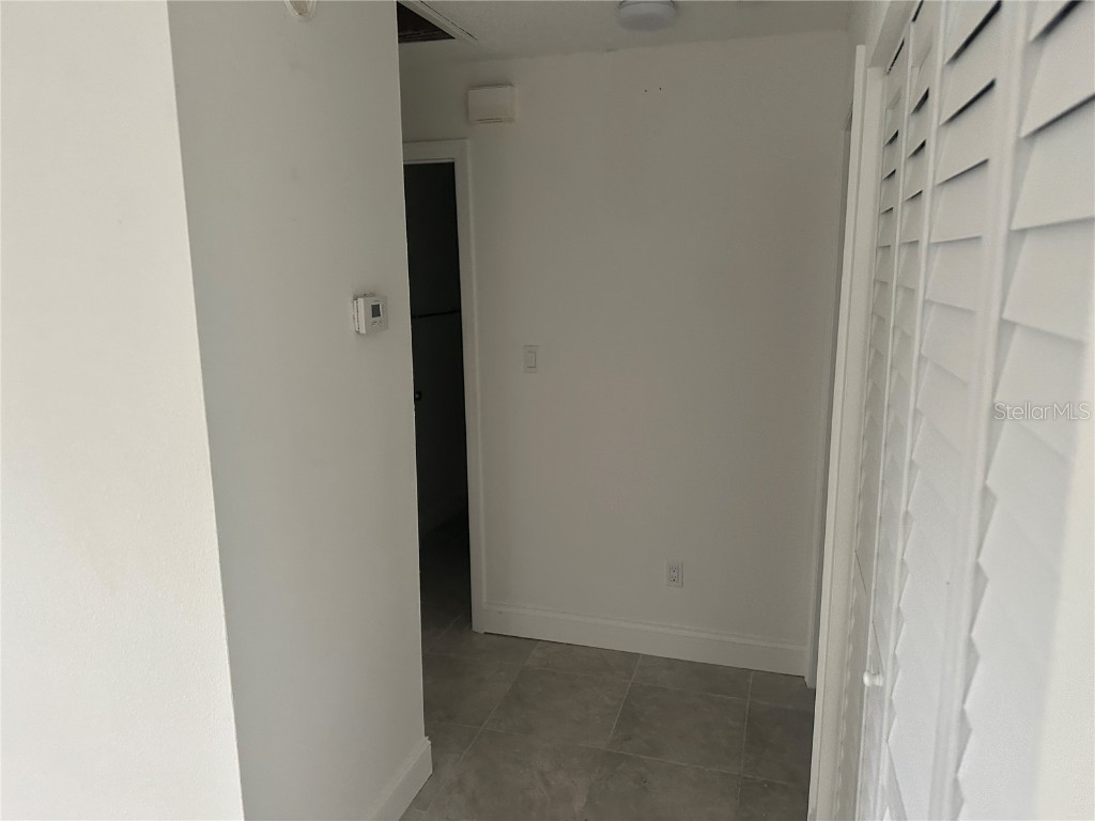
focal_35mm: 24
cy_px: 410
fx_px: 759
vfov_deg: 56.8
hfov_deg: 71.6
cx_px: 548
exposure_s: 1/91
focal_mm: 6.86
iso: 250
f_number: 1.78
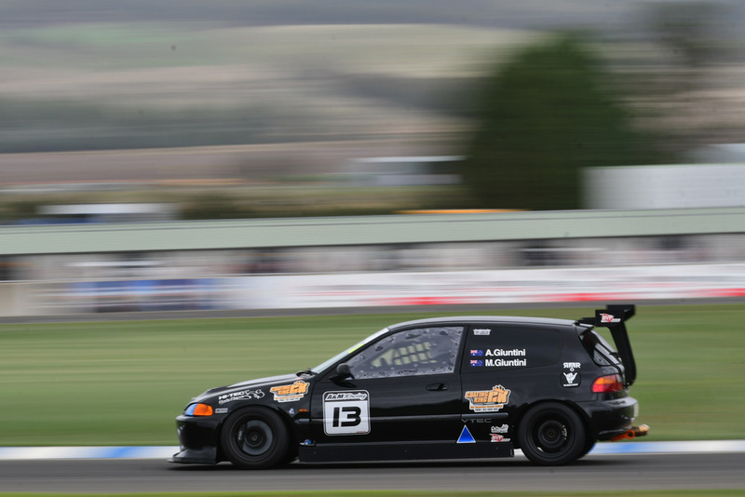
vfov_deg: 4.6
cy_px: 248
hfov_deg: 6.9
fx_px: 6210
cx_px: 372
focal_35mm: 300
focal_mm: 200
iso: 100
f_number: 16
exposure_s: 1/40
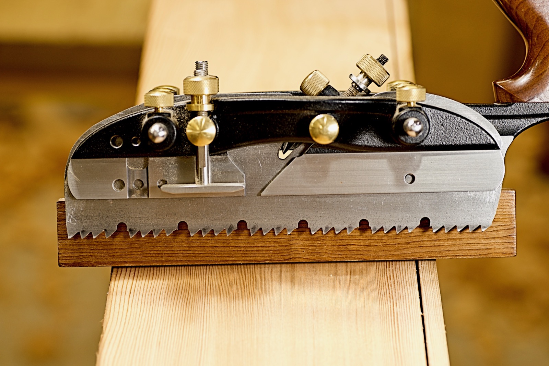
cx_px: 274
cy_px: 183
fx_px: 2059
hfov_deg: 15.2
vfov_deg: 10.2
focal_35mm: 135
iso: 200
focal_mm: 90
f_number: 4.5
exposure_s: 1/15
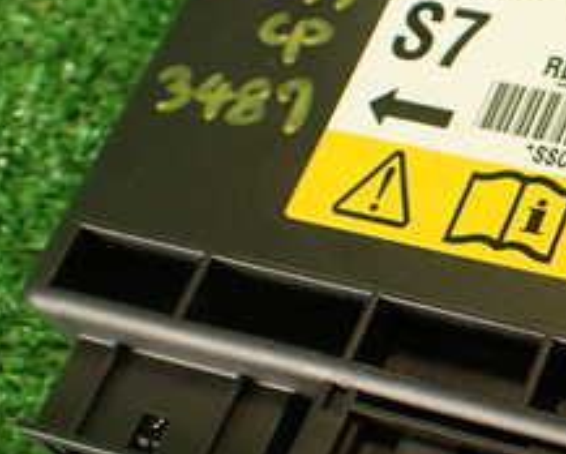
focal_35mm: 97
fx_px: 1626
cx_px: 639
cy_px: 295
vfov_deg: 15.9
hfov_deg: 18.9
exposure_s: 1/40
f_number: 2.5
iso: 200
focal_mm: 6.37
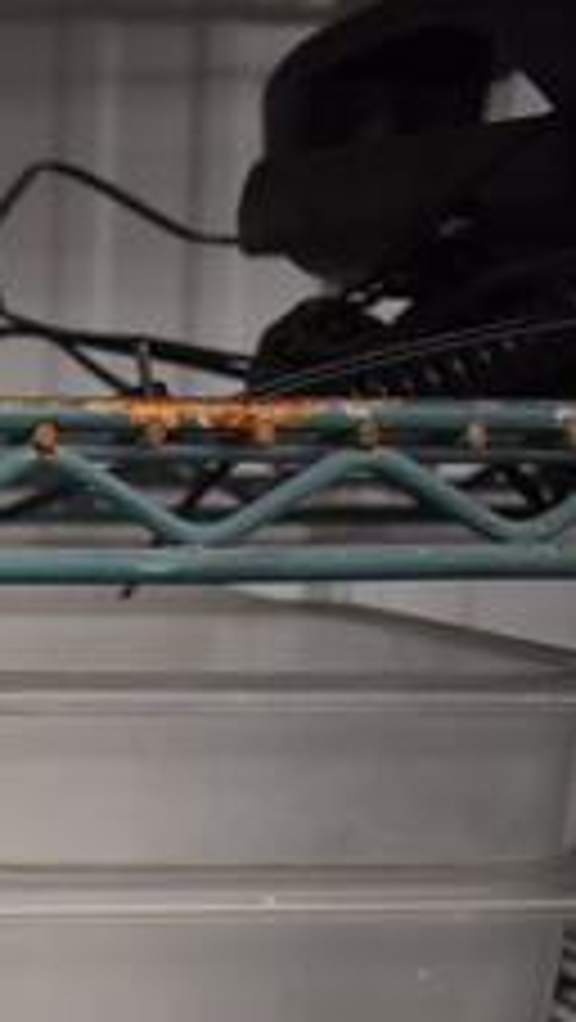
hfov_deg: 13.2
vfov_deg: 26.9
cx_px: -657
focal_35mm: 76
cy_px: 909
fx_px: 2060
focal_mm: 18
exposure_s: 1/125
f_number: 3.5
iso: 900
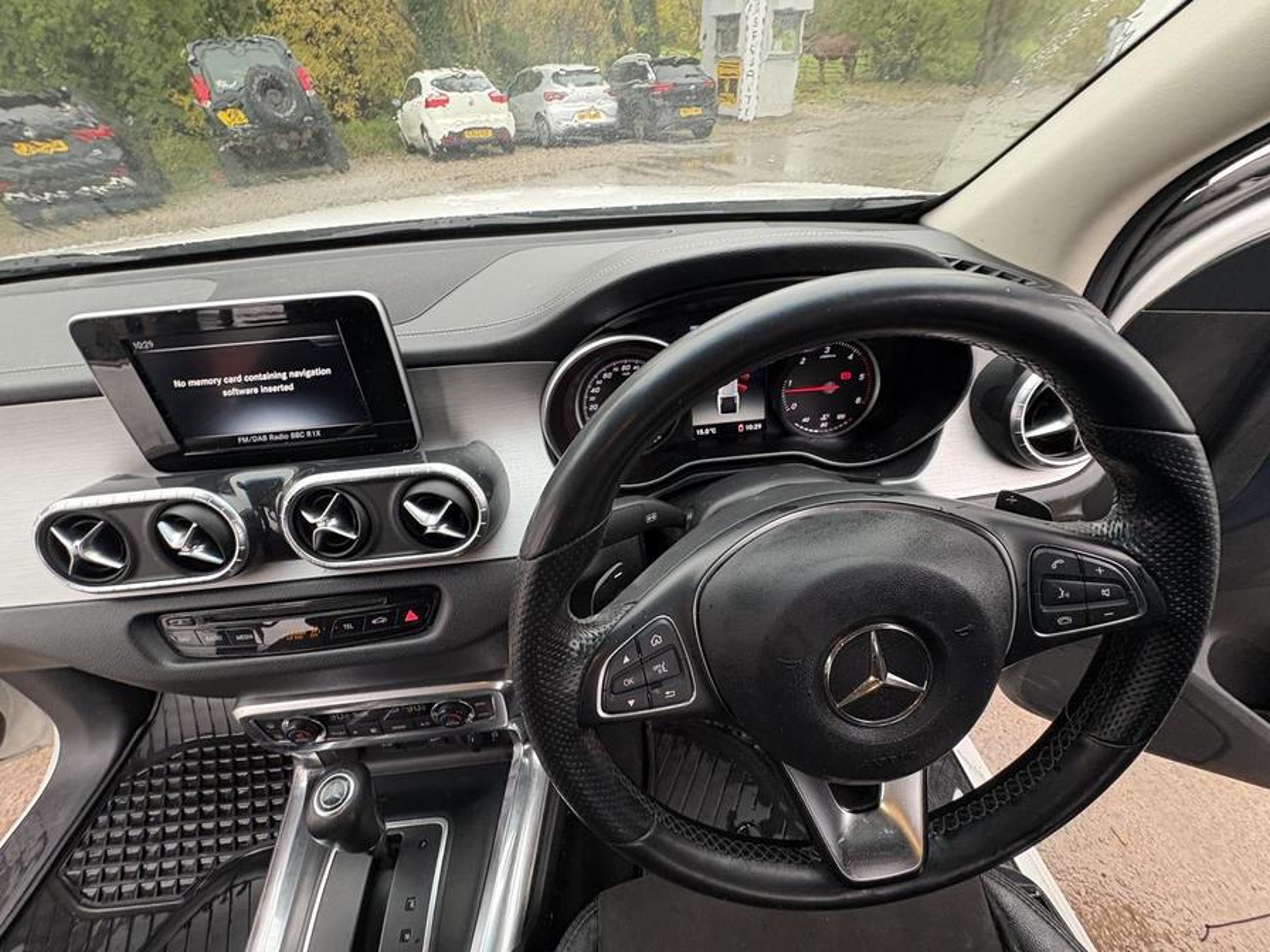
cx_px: 635
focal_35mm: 14
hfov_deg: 102.1
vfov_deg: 85.7
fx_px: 514
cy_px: 476
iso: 250
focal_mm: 2.22
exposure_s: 1/55
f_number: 2.2
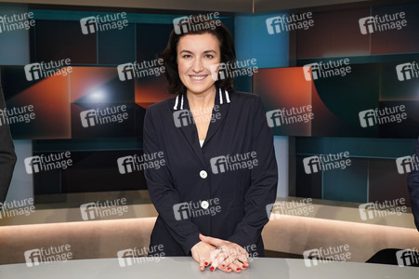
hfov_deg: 55.8
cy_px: 140
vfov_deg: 38.8
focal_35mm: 34
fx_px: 395
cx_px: 210
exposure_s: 1/125
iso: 2000
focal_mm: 34
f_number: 5.6
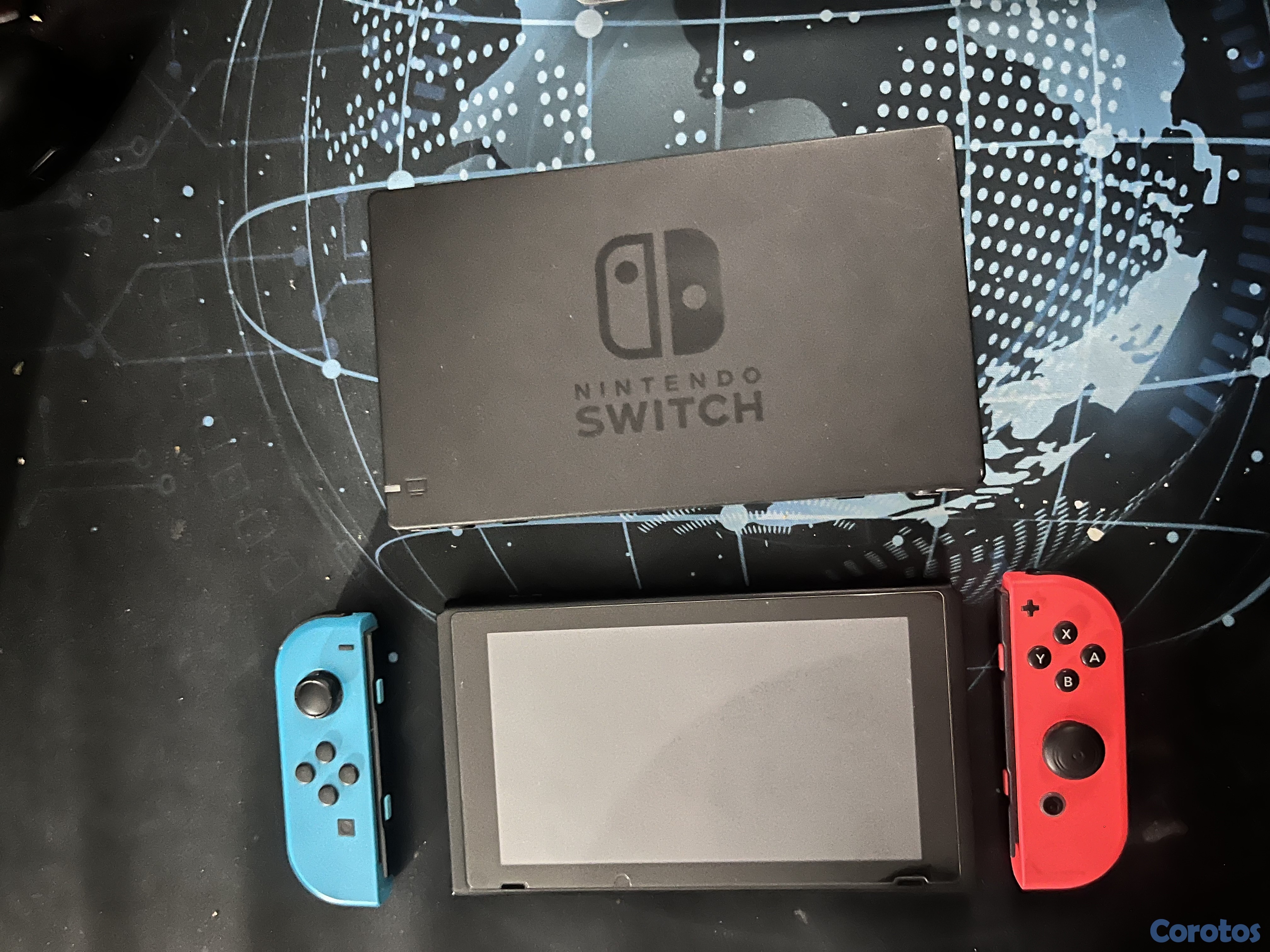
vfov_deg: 53.1
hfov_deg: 67.3
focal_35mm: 26
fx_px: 954
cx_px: 635
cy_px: 476
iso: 640
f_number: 1.6
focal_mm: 5.1
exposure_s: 1/9
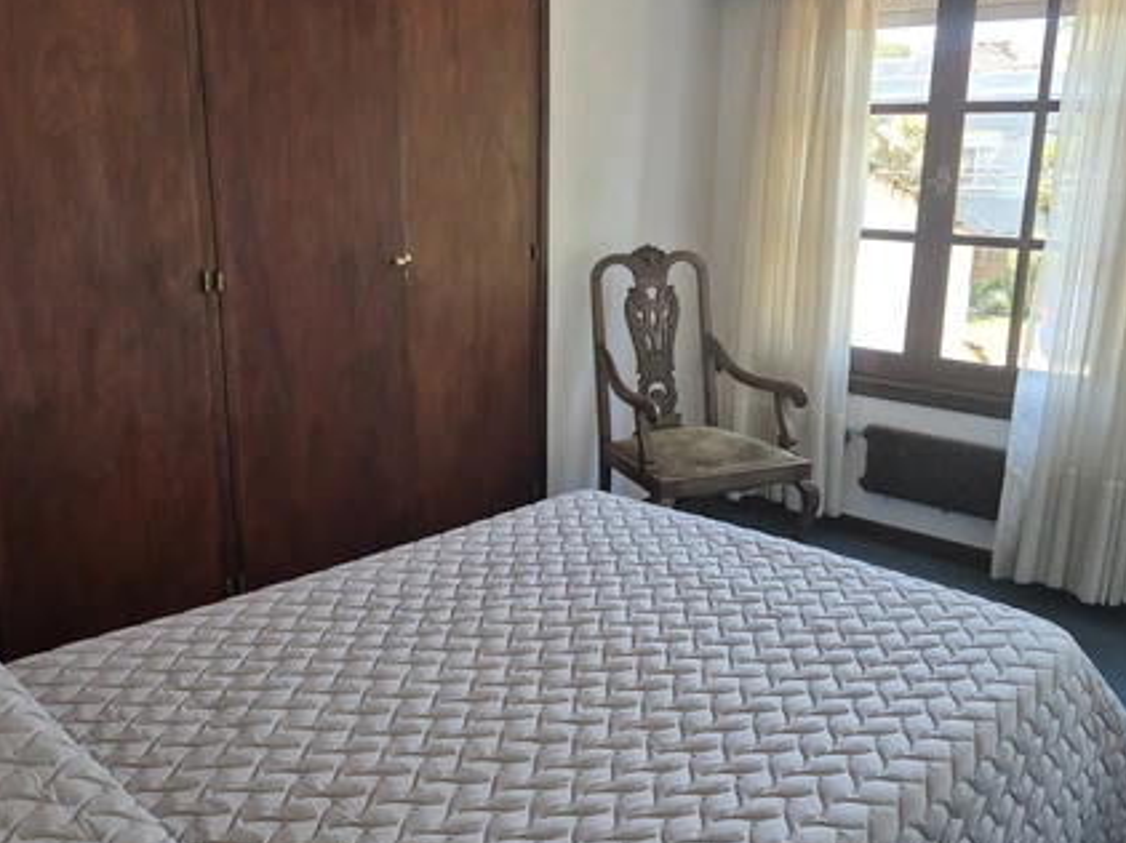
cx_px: 579
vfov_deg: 56.8
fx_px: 780
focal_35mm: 24
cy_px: 427
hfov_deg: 71.6
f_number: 1.8
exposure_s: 1/180
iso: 200
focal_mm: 5.4
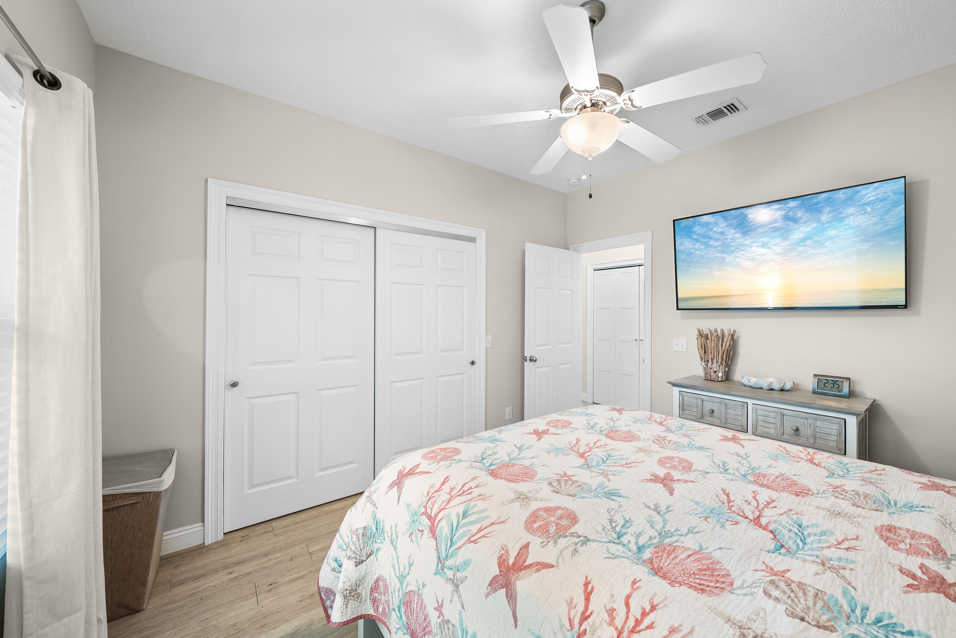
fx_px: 345
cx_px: 511
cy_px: 312
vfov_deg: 85.5
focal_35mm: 13
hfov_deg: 108.1
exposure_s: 2
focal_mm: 12
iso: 400
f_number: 8
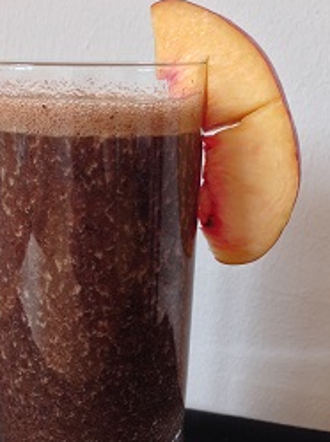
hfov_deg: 29.4
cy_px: 280
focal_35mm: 49
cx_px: 109
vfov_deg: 38.7
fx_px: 624
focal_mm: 4.12
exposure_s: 1/20
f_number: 2.4
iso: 80
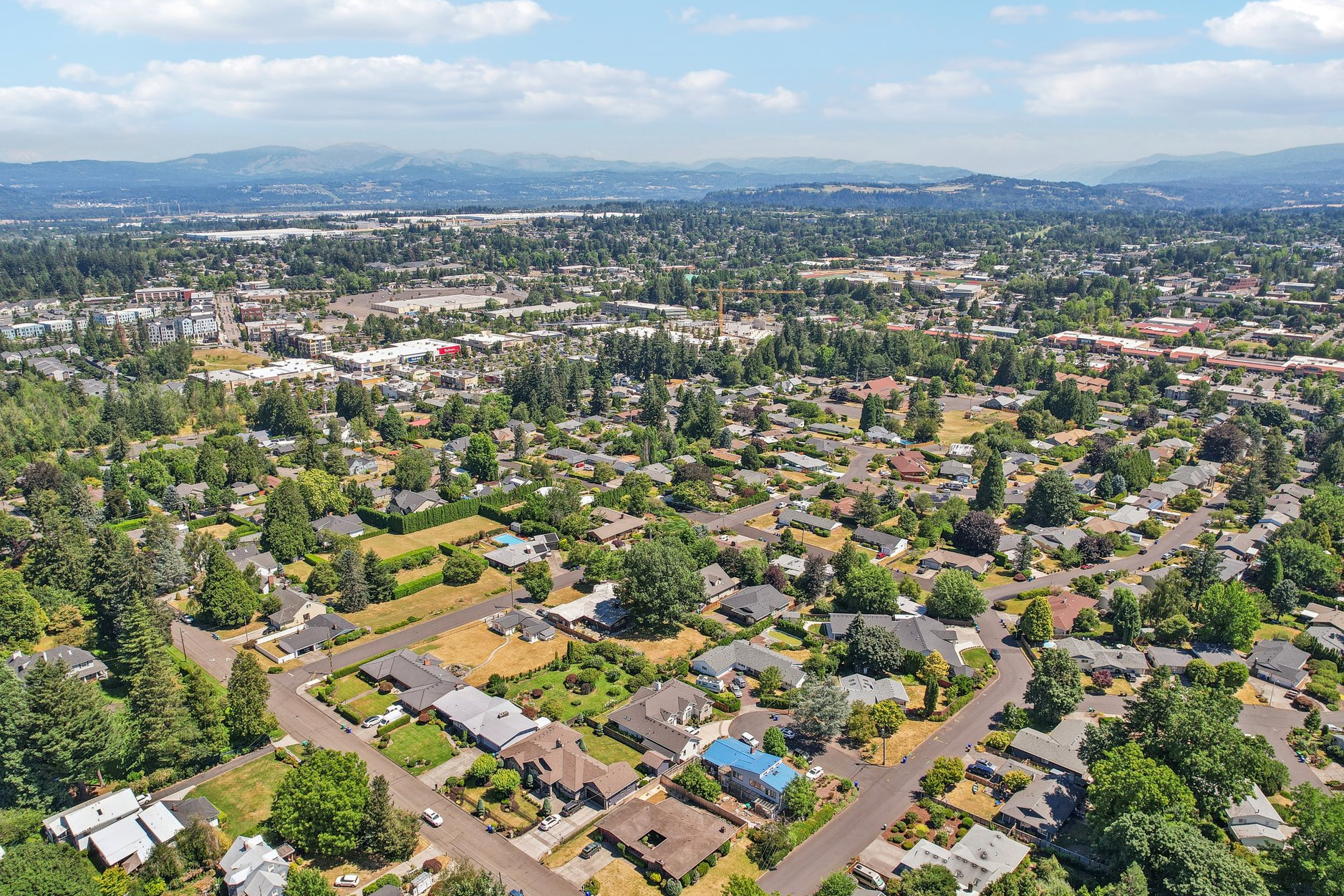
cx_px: 664
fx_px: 896
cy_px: 459
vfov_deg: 53.1
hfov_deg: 73.7
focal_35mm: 24
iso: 110
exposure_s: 1/500
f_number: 2.8
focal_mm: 8.4
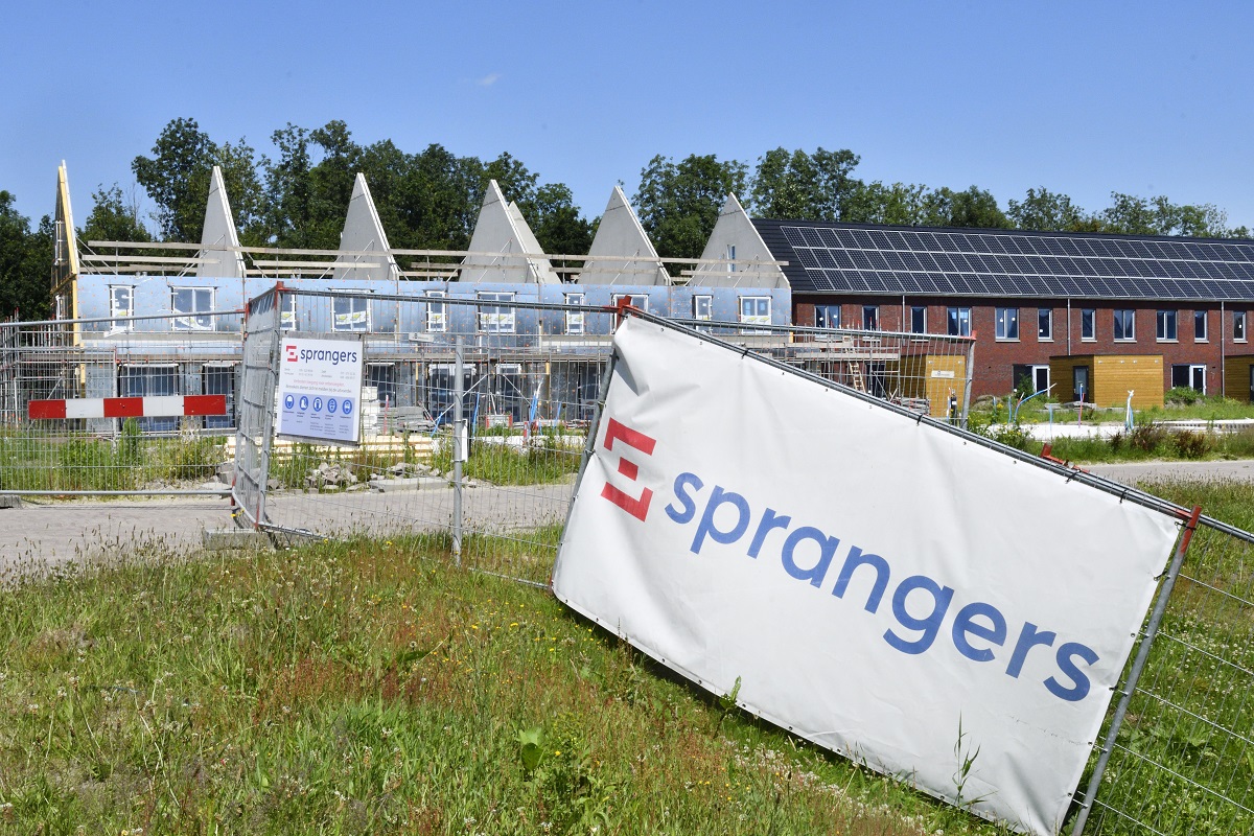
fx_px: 1463
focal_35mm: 42
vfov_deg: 31.9
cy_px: 418
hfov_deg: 46.4
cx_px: 627
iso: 800
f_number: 22
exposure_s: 1/800
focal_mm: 28
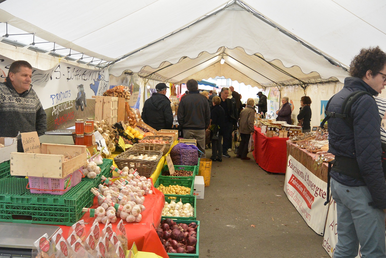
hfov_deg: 58.7
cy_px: 129
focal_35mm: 32
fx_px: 343
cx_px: 193
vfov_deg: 41.2
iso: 800
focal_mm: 12
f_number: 3.8
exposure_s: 1/100
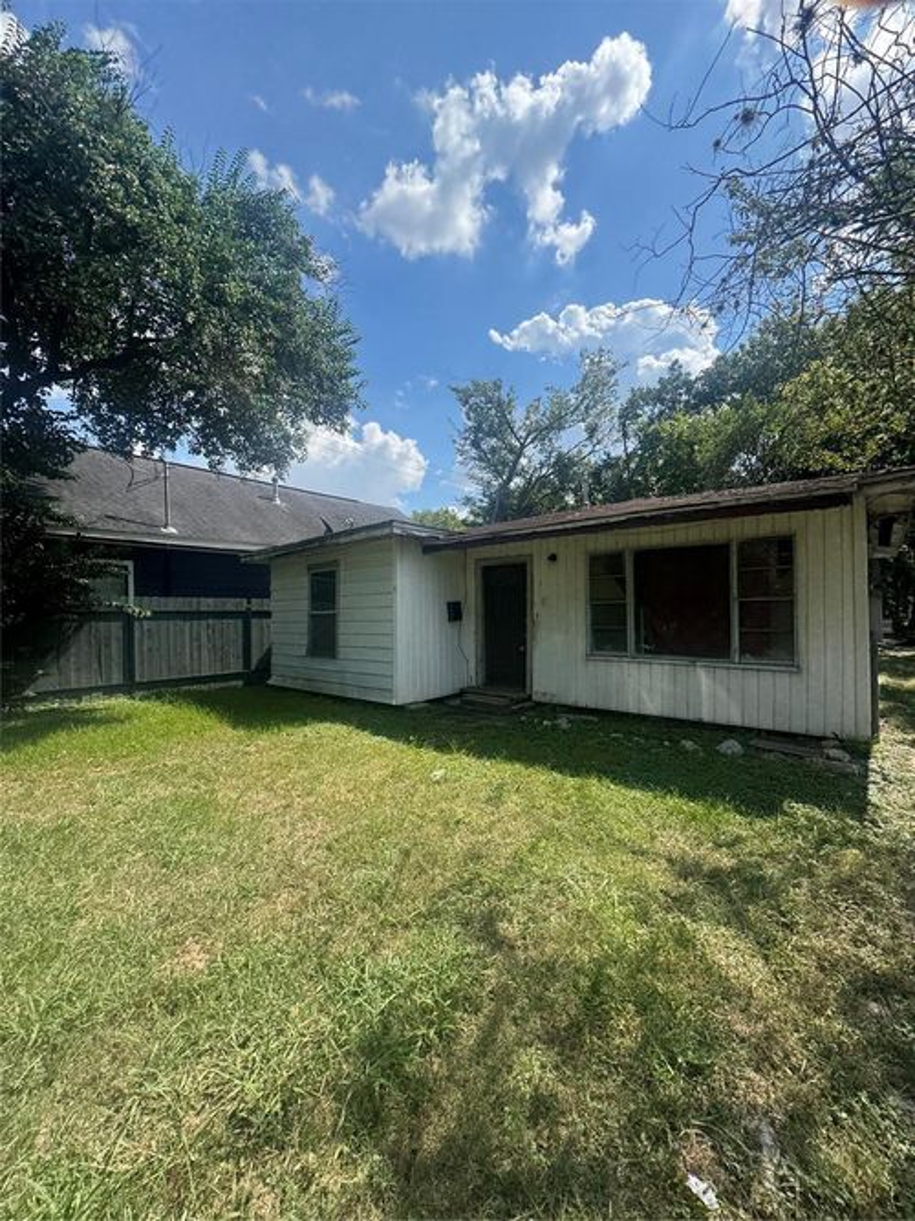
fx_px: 494
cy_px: 610
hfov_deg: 85.7
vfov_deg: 102.1
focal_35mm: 14
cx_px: 458
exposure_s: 1/2028
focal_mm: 2.22
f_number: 2.2
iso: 50
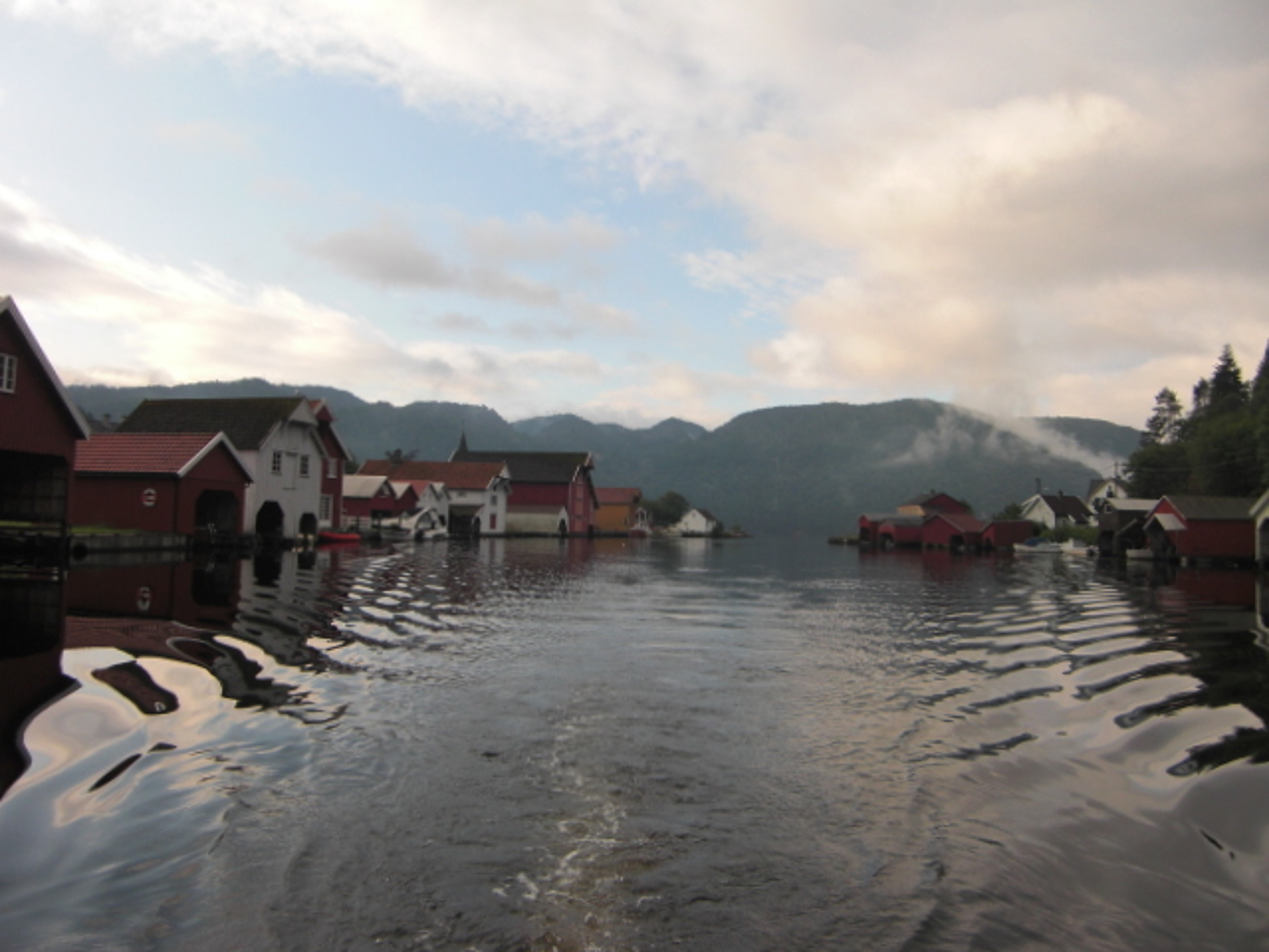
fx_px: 1026
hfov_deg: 63.4
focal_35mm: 28
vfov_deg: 49.7
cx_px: 634
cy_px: 476
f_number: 2.6
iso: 50
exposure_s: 1/800
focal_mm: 4.9
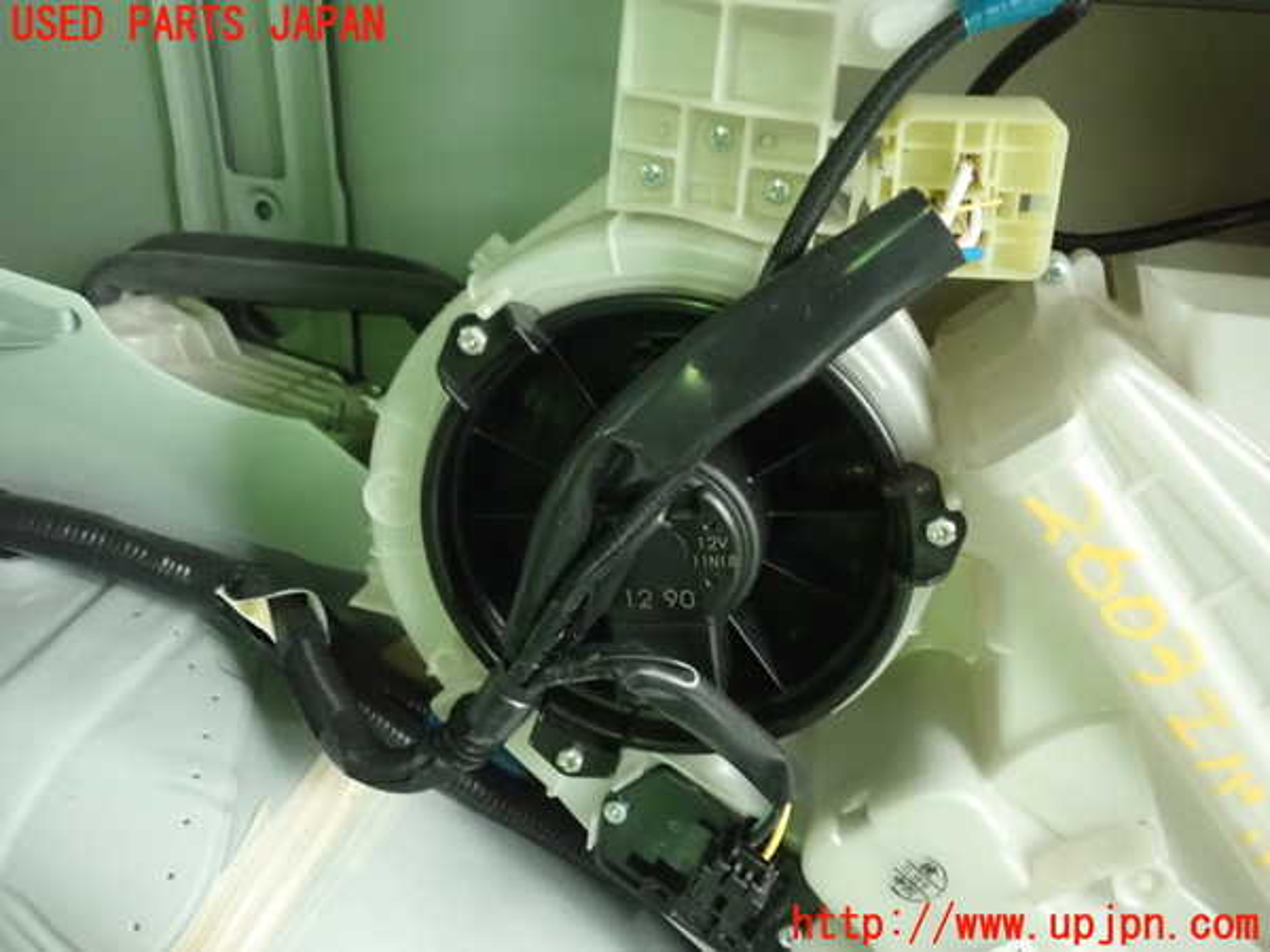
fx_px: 1101
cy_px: 476
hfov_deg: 60.0
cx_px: 635
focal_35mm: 30
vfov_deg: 46.8
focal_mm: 5.5
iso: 1600
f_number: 2.3
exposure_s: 1/30
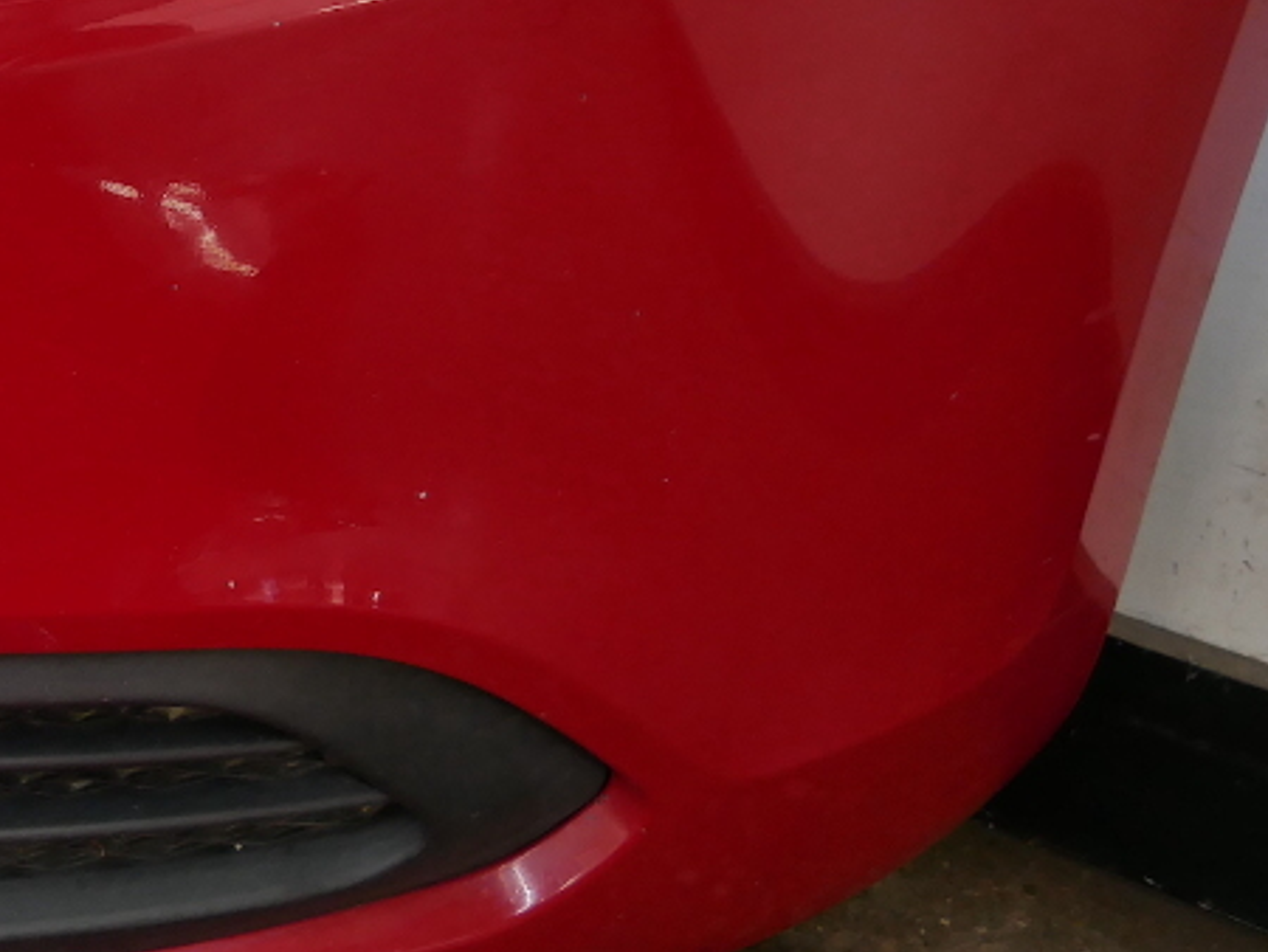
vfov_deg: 20.3
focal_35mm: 71
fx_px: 2602
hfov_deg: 25.9
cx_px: -27
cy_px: 87
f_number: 3.7
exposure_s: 1/60
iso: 400
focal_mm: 15
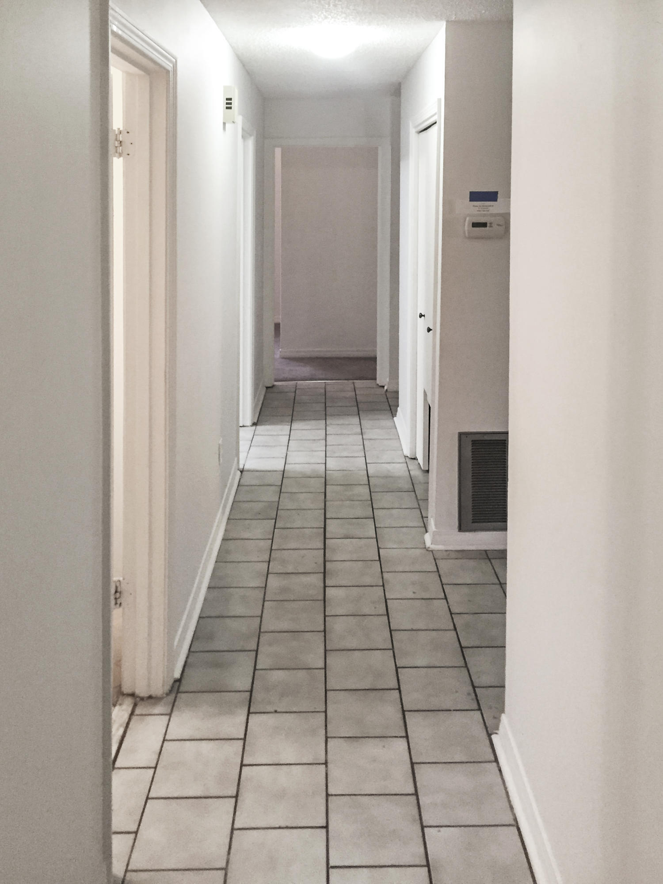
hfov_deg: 48.2
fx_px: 741
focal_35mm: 29
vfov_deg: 61.7
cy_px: 442
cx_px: 332
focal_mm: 4.15
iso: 160
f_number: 2.2
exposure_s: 1/30
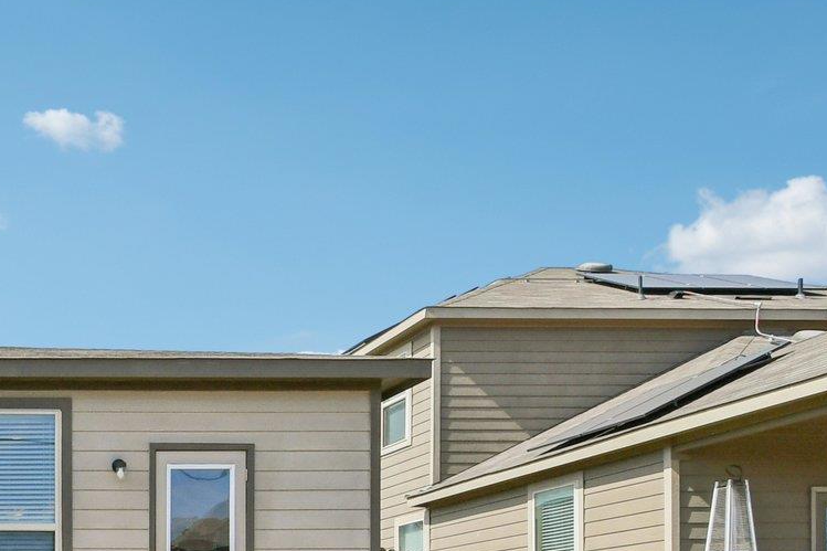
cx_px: -124
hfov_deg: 37.8
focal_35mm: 41
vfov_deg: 30.9
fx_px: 942
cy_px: 513
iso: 400
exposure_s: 1/1250
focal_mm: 10
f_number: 8
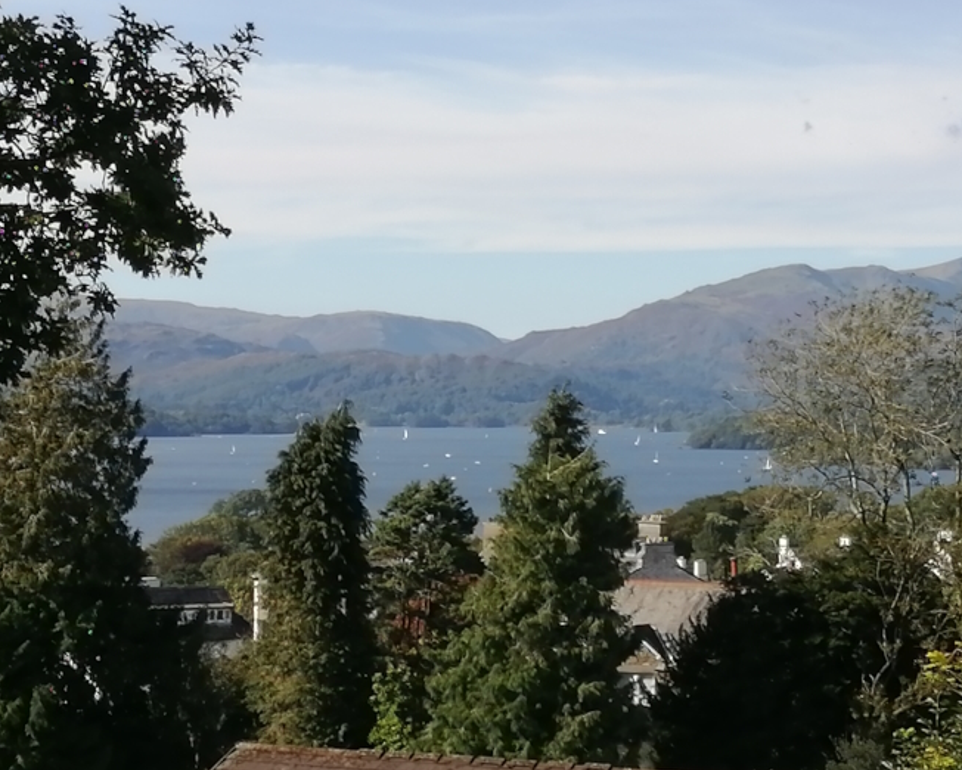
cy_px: 386
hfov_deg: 17.6
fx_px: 3104
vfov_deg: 14.1
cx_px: 474
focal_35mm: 109
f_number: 1.8
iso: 50
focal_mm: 3.64
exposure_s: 1/2469
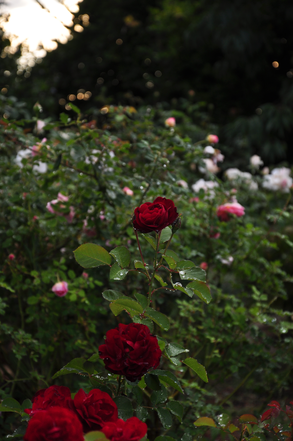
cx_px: 146
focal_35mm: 120
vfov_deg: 17.1
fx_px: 1469
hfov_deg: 11.4
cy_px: 220
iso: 250
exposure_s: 1/200
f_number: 5.3
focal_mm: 80
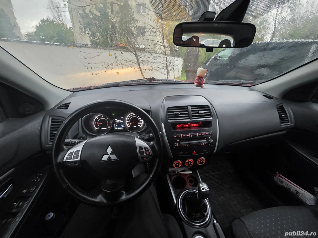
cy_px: 119
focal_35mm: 13
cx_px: 159
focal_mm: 2.2
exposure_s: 1/50
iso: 800
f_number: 1.9
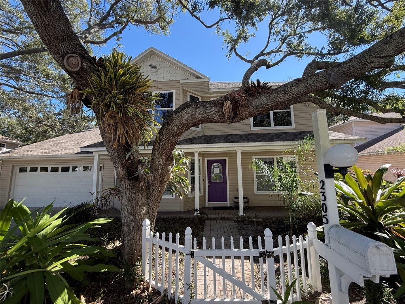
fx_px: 164
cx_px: 202
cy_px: 152
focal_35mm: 14
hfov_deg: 102.1
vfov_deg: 85.7
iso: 64
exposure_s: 1/324
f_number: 2.2
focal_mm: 2.22
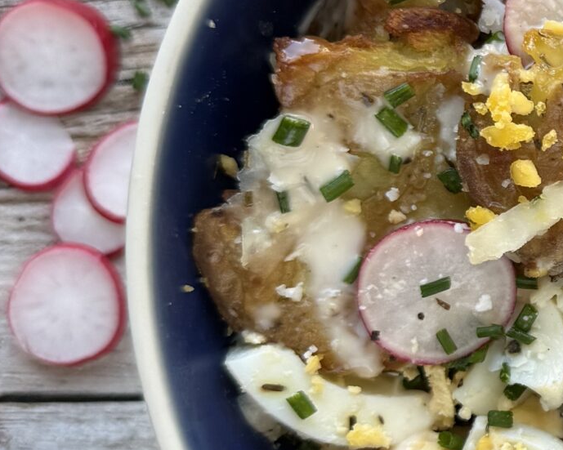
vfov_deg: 17.6
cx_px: 776
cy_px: 261
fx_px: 1449
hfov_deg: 19.8
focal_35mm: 87
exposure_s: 1/121
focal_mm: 6.76
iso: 64
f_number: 1.78
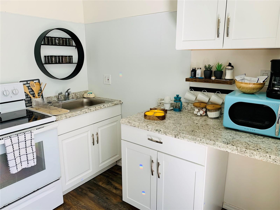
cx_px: 140
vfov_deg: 53.1
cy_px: 105
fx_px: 210
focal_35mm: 26
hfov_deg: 67.3
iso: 50
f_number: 1.8
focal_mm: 4.25
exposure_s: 1/120
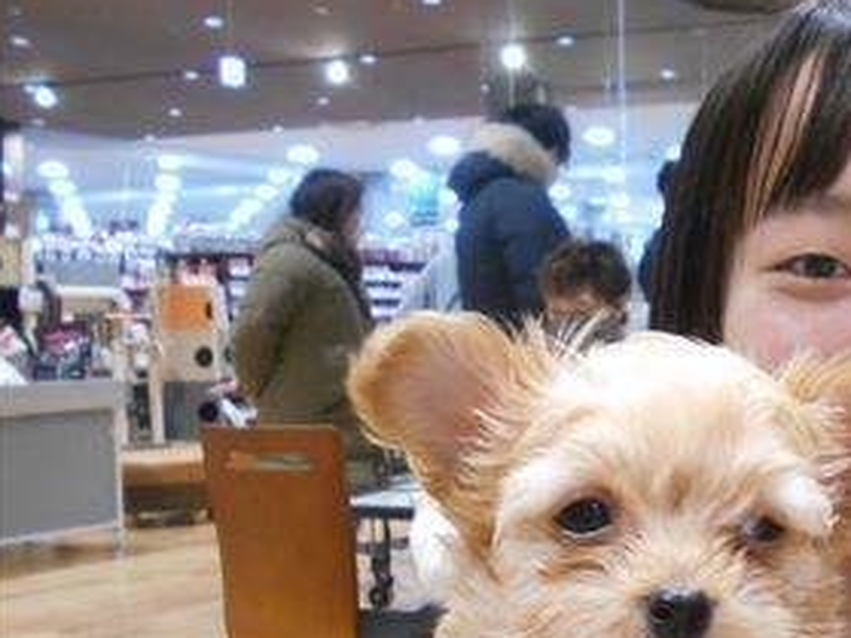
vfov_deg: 26.0
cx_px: 906
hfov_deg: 31.1
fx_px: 1376
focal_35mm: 56
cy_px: 385
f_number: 3.2
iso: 400
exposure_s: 1/30
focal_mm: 4.6
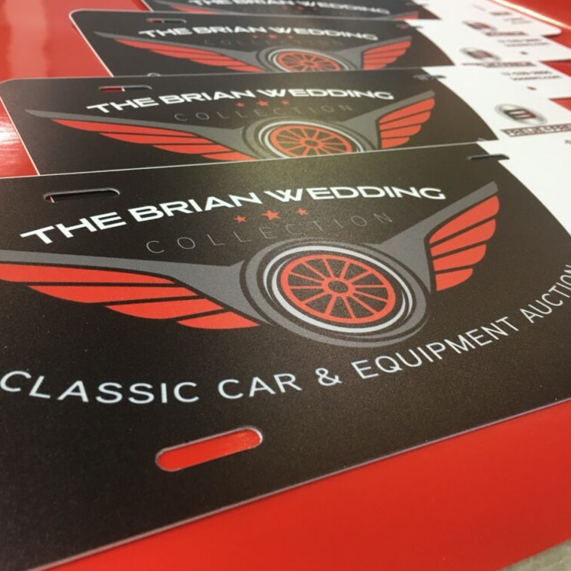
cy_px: 288
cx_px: 289
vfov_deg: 47.2
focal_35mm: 35
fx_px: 653
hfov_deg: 47.2
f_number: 2.2
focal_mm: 4.15
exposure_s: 1/30
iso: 40
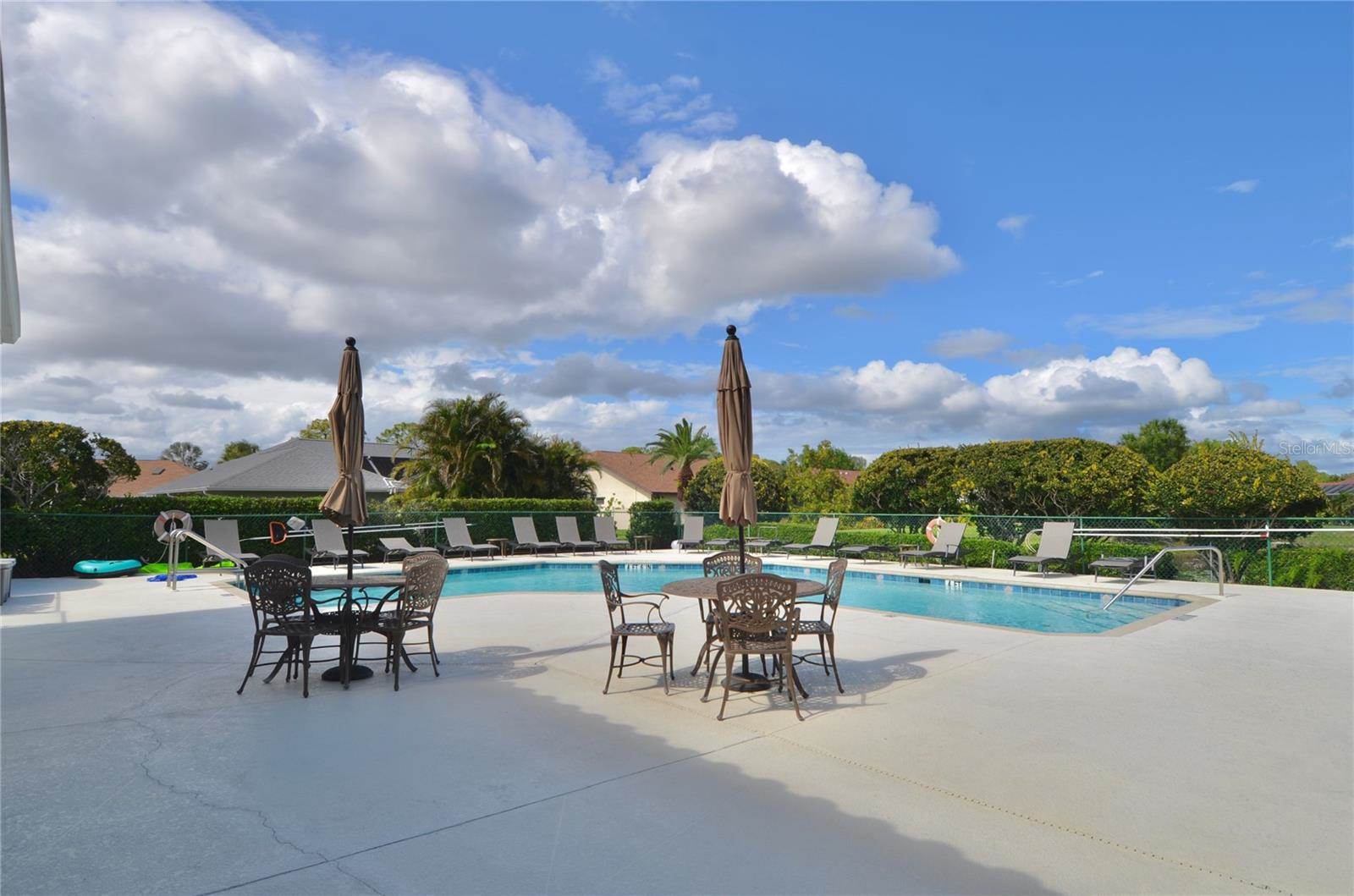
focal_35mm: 36
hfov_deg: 53.2
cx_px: 677
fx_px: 1351
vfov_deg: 36.7
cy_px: 448
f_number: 9
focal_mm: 24
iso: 100
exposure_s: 1/320
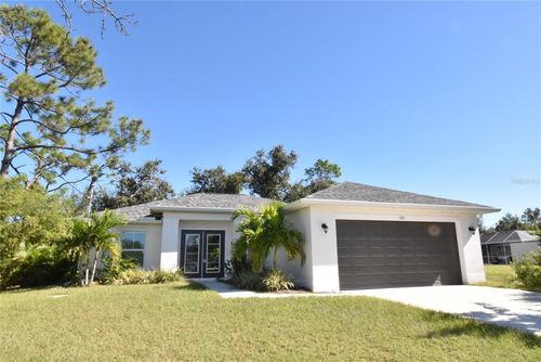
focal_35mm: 21
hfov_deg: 81.2
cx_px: 270
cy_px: 181
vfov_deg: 59.6
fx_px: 316
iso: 1600
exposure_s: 1/200
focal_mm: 14
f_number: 25
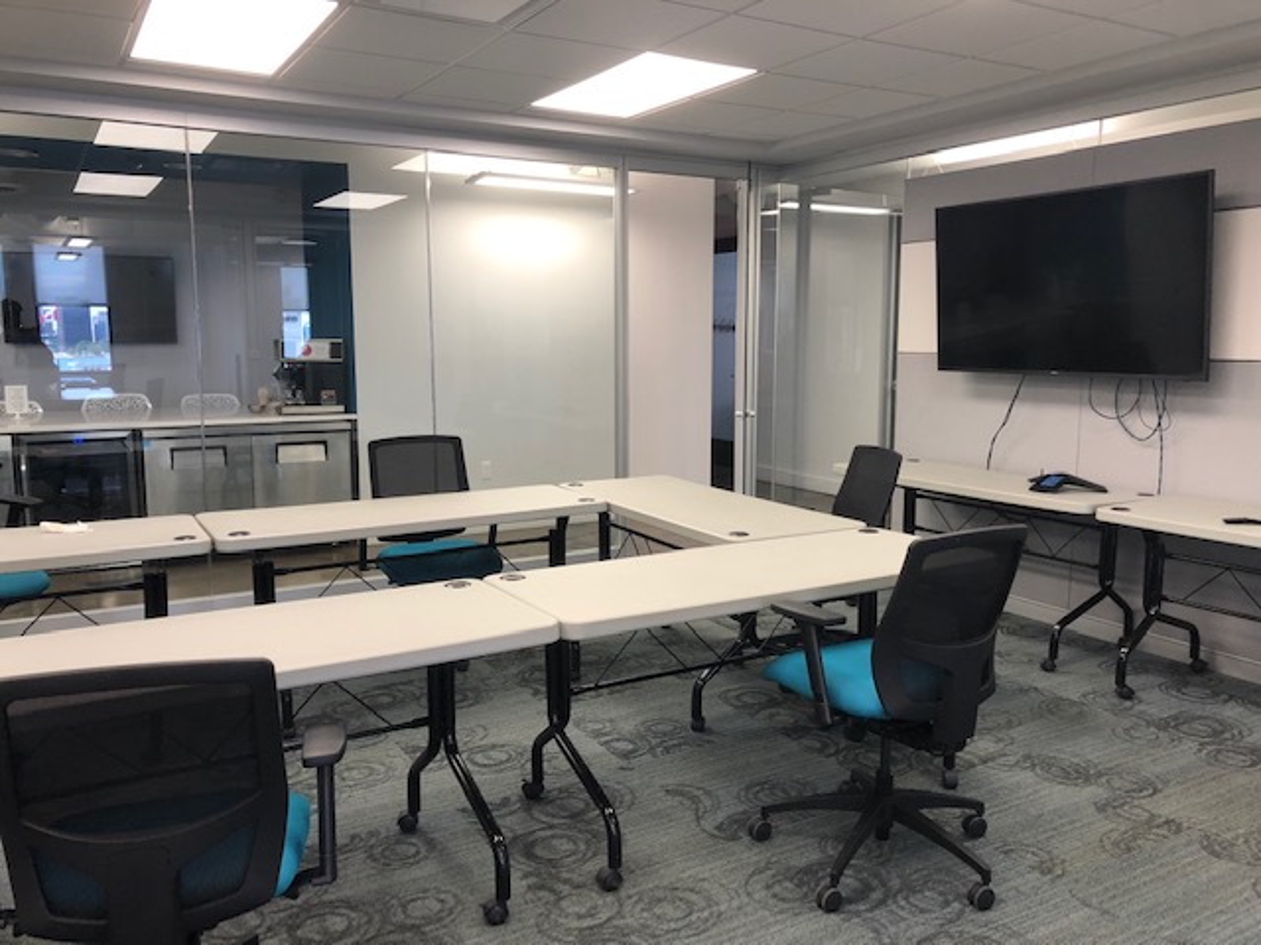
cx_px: 630
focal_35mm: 28
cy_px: 472
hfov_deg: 63.4
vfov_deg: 49.7
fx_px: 1020
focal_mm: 4
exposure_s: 1/30
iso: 25
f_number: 1.8
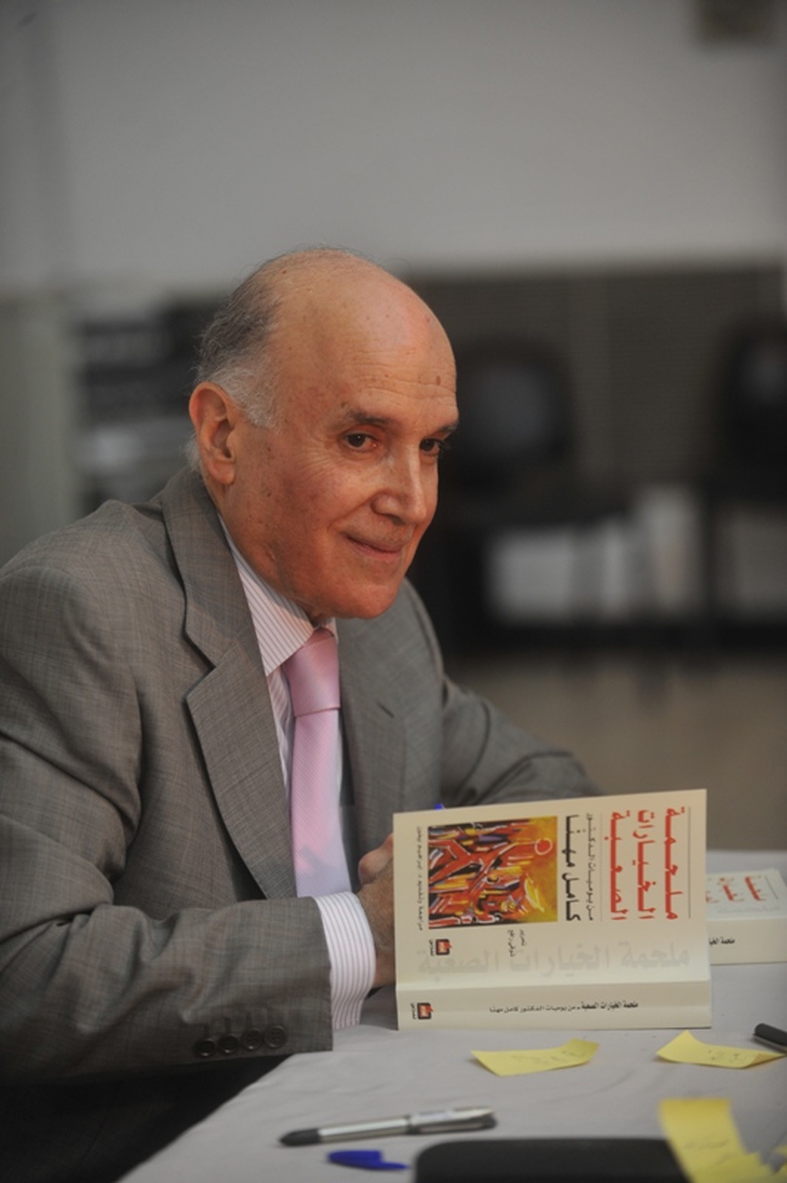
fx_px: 3613
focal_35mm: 110
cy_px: 592
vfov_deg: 18.6
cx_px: 394
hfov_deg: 12.4
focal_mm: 110
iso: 800
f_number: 2.8
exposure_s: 1/80
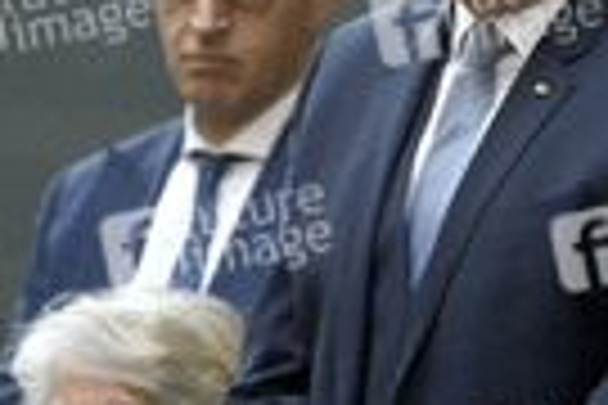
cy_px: 126
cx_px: 547
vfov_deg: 1.1
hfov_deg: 1.7
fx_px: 20805
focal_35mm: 1232
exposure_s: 1/500
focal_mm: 370
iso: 10000
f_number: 5.6
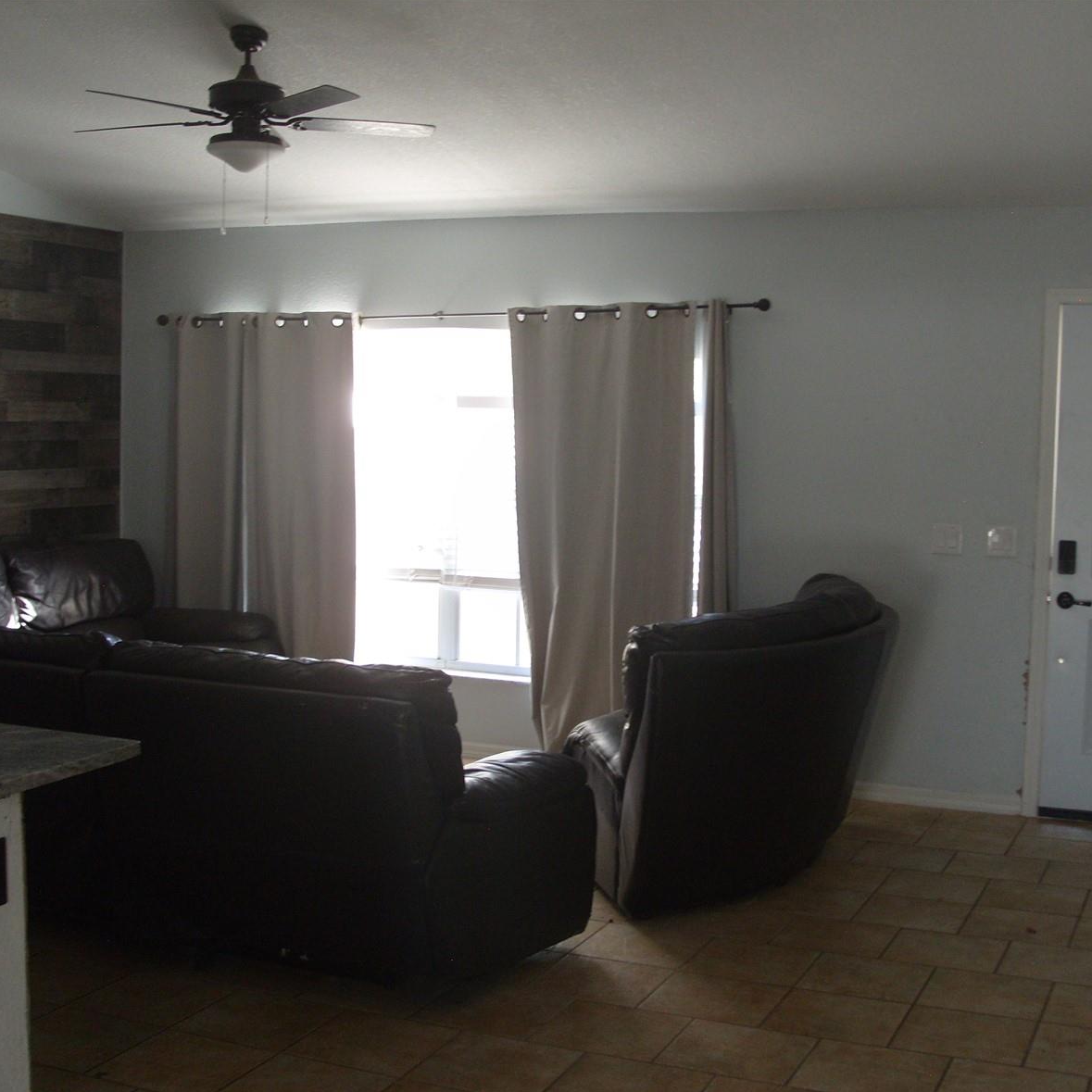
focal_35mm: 42
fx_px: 1499
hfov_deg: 40.0
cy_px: 553
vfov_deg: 40.0
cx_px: 574
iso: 120
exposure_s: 1/45
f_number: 2.8
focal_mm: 7.8
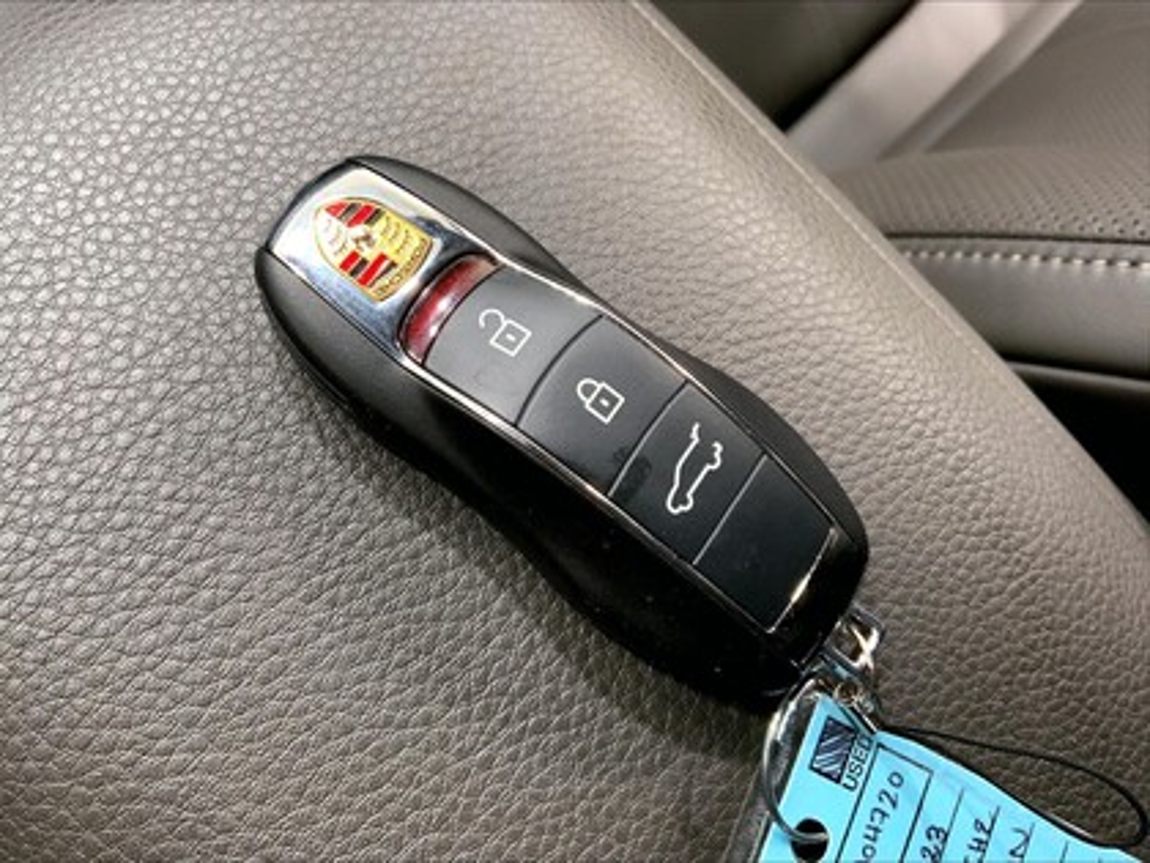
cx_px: 575
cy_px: 432
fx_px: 963
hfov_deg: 61.7
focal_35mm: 29
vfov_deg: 48.2
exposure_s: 1/61
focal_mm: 3
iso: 64
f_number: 1.8
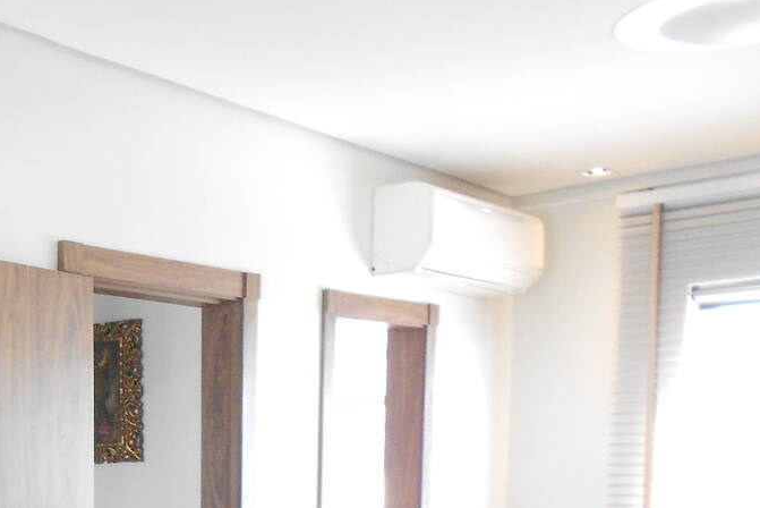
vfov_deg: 21.7
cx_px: -41
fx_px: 1225
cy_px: 609
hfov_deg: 31.3
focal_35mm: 58
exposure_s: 1/30
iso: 400
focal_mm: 4.6
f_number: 3.2
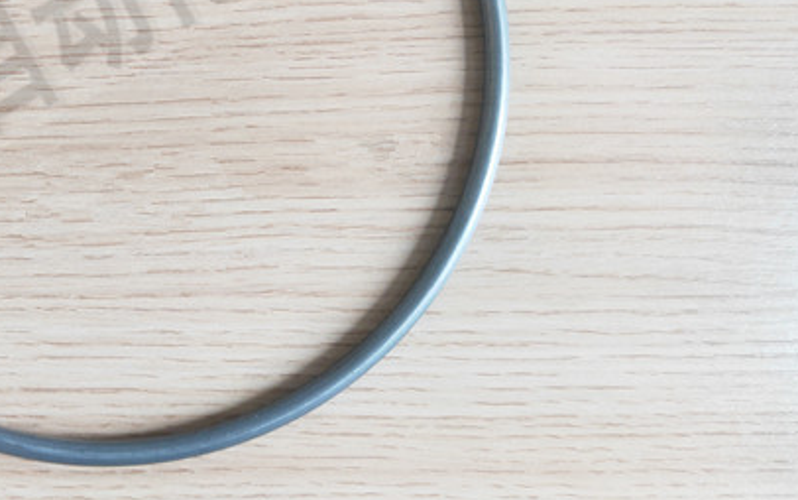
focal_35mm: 48
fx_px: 1044
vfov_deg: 26.3
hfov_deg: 37.8
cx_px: 22
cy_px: 93
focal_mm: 3.97
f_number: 1.7
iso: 185
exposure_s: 1/50
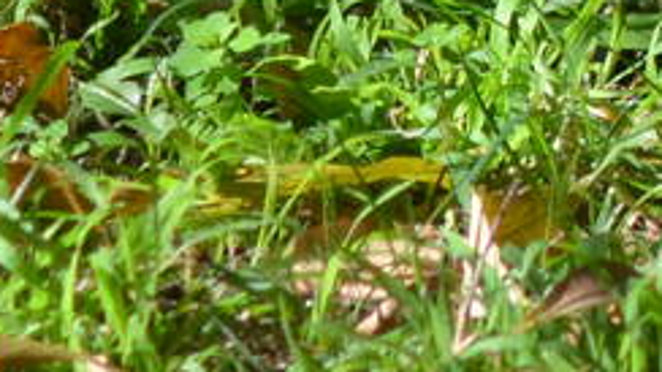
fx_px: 21669
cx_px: 1978
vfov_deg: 1.0
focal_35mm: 1235
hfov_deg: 1.7
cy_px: -334
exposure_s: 1/500
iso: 360
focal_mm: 120
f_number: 5.6
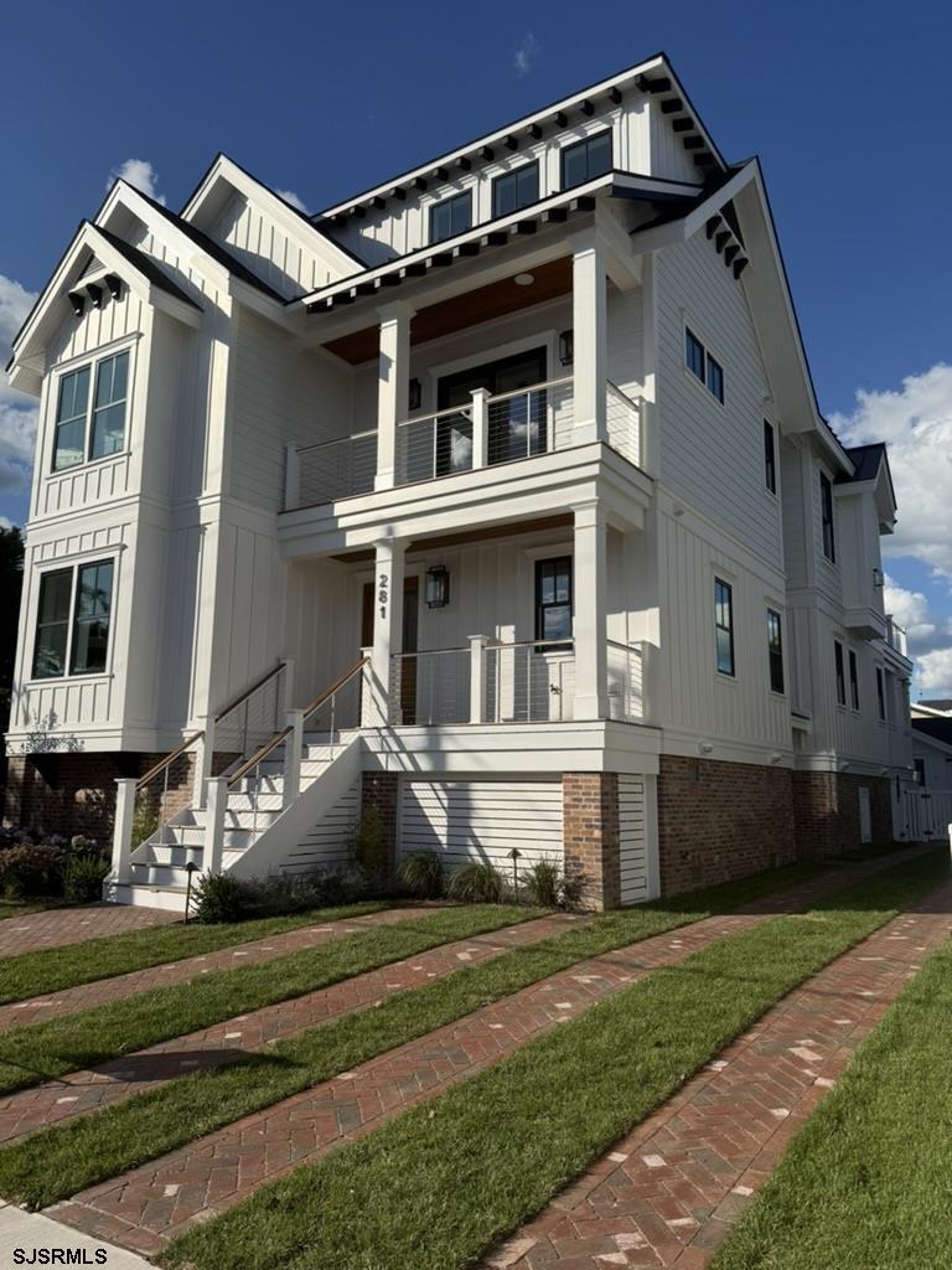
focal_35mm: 24
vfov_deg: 71.6
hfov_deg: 56.8
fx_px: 880
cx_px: 476
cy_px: 635
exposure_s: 1/8130
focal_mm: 6.76
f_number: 1.78
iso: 80
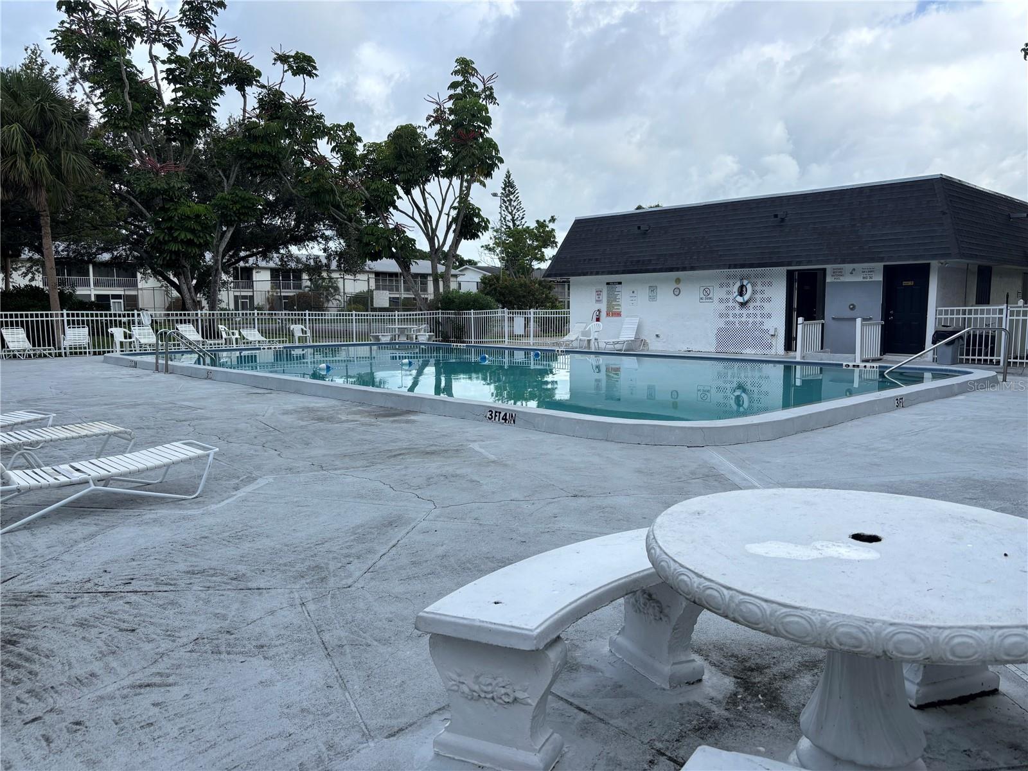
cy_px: 386
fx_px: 772
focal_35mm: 26
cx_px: 514
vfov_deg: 53.1
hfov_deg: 67.3
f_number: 1.6
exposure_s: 1/1220
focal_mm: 5.96
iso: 50
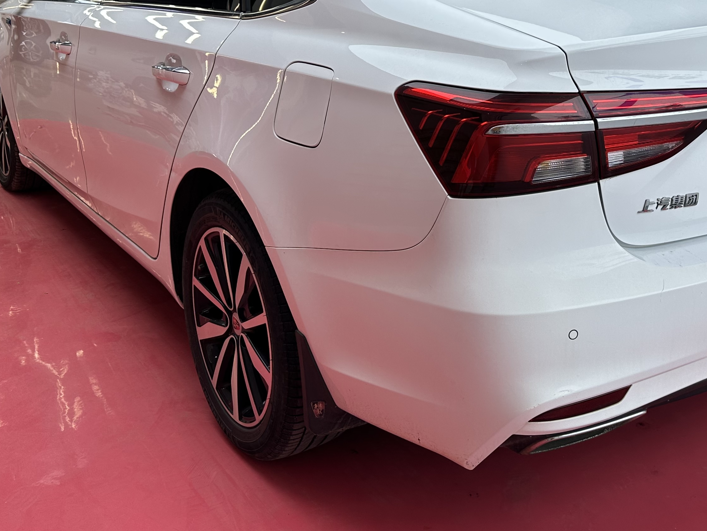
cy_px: 123
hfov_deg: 43.2
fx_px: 878
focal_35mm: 43
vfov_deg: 32.9
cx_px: 474
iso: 50
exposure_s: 1/113
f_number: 1.78
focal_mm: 6.86
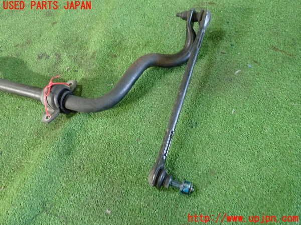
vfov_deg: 46.8
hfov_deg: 60.0
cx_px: 150
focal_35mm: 30
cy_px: 112
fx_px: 261
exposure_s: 1/30
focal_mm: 5.4
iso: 320
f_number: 2.3
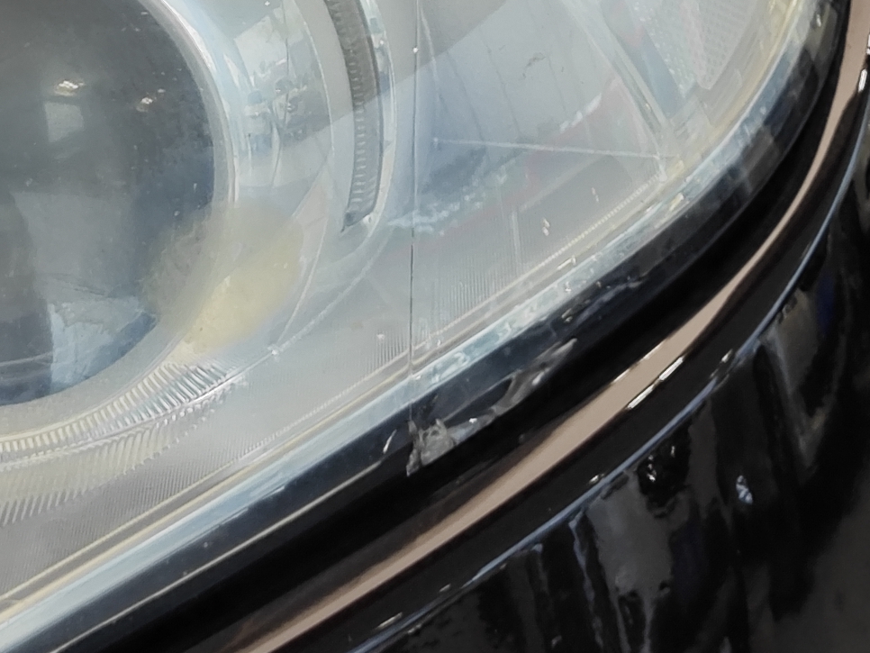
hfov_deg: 10.1
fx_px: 4902
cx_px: 186
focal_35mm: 195
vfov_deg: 7.5
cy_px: -376
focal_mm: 8.7
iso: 200
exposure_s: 1/100
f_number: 1.9
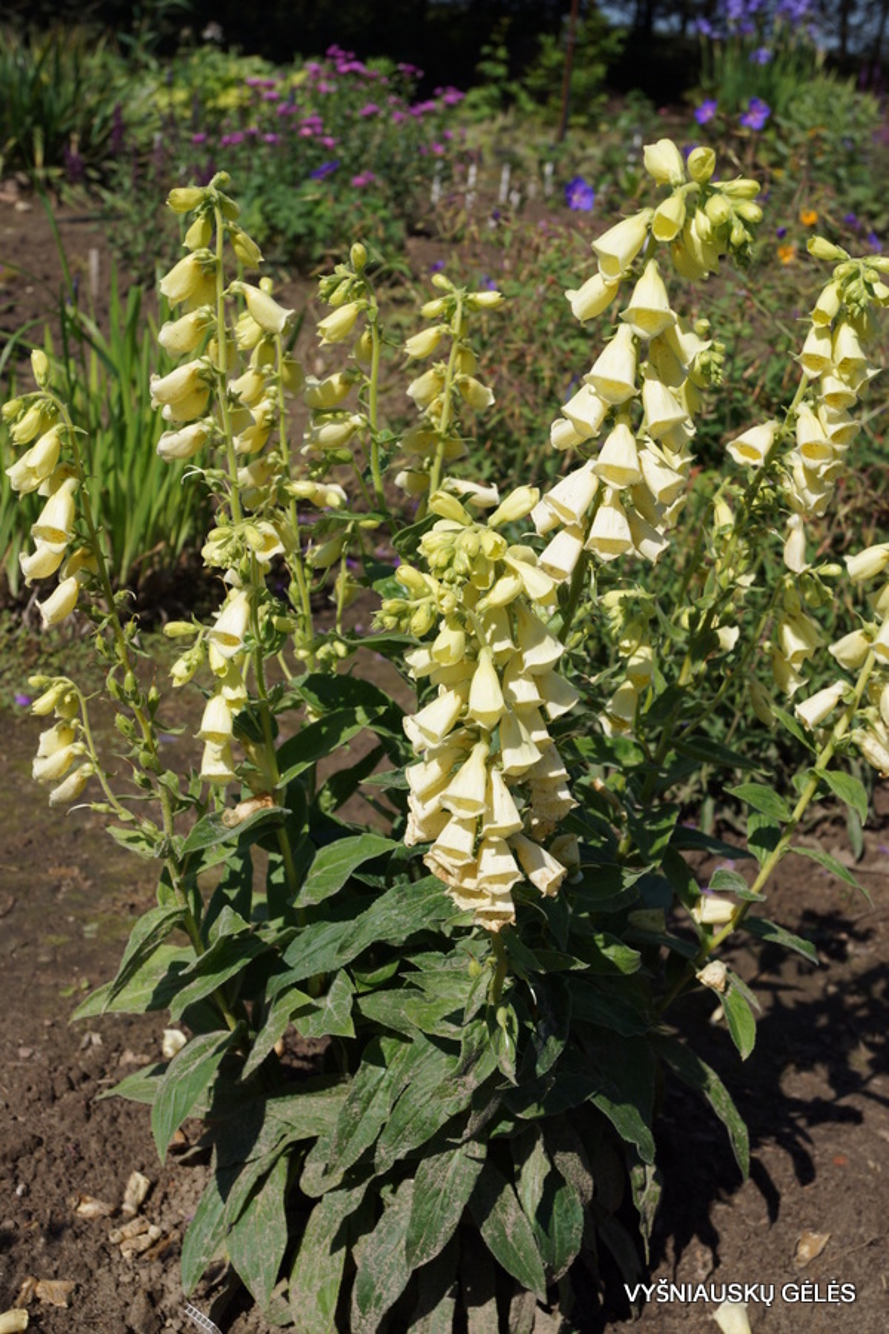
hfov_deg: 34.2
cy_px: 667
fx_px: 1445
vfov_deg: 49.6
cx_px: 444
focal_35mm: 39
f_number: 8
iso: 100
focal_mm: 26
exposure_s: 1/500
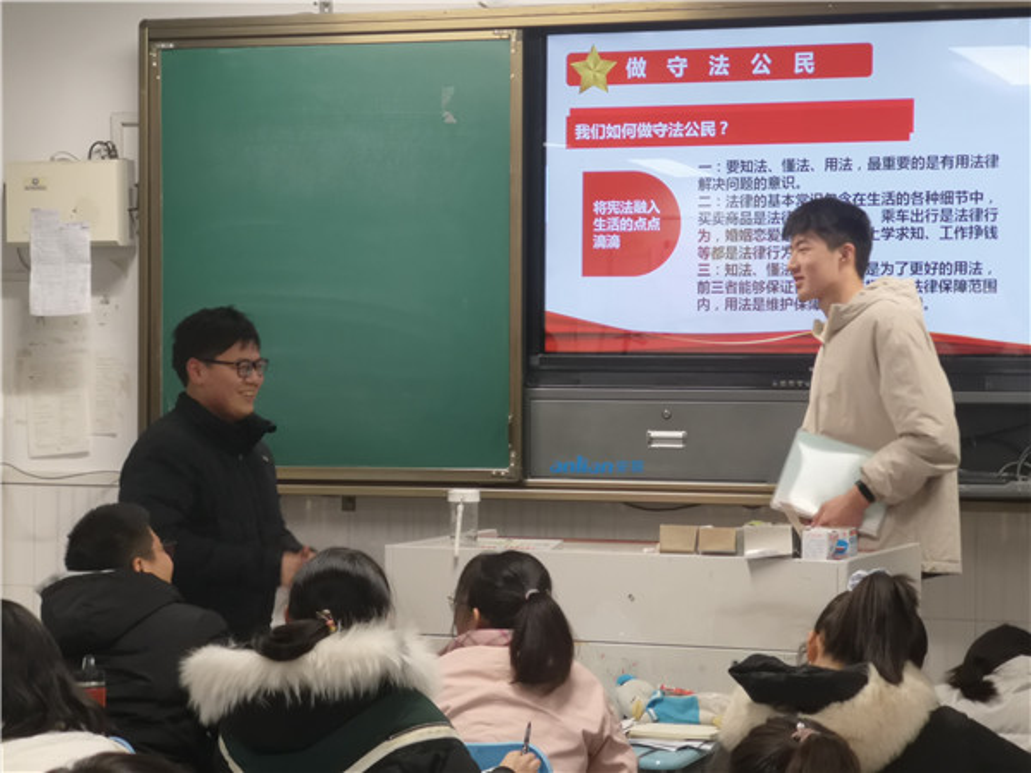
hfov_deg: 18.7
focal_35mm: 105
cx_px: 516
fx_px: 3127
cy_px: 386
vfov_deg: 14.1
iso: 160
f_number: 2.4
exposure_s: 1/50
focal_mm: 7.48
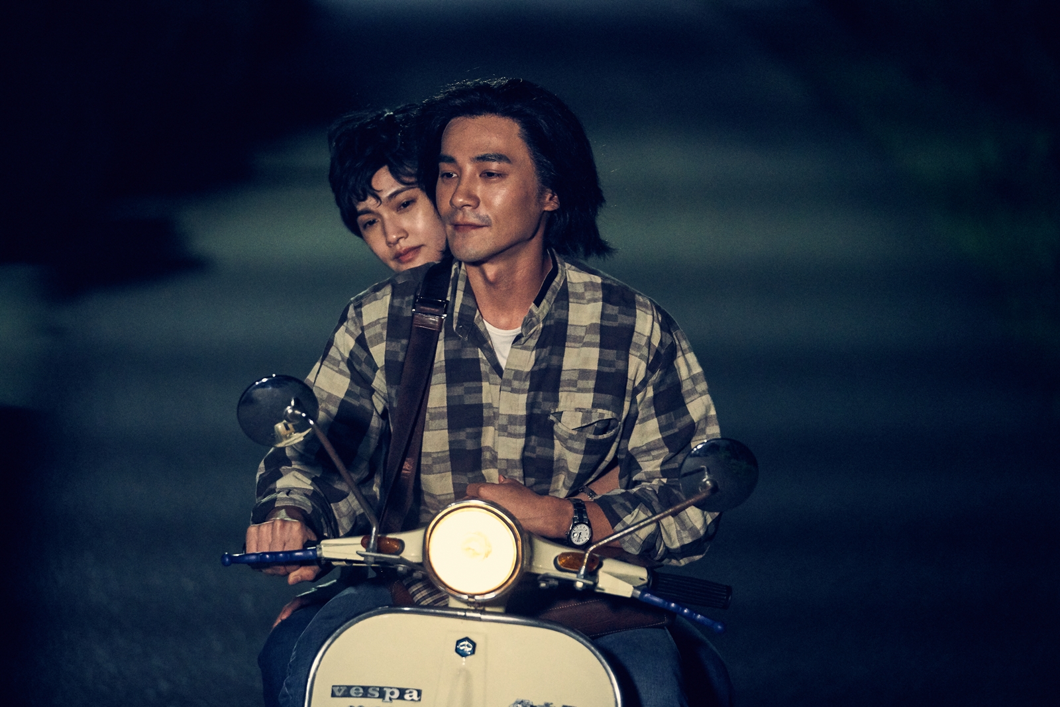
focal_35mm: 146
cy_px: 354
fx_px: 4299
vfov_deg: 9.4
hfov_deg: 14.1
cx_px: 530
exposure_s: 1/400
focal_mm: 146
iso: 12800
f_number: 2.8
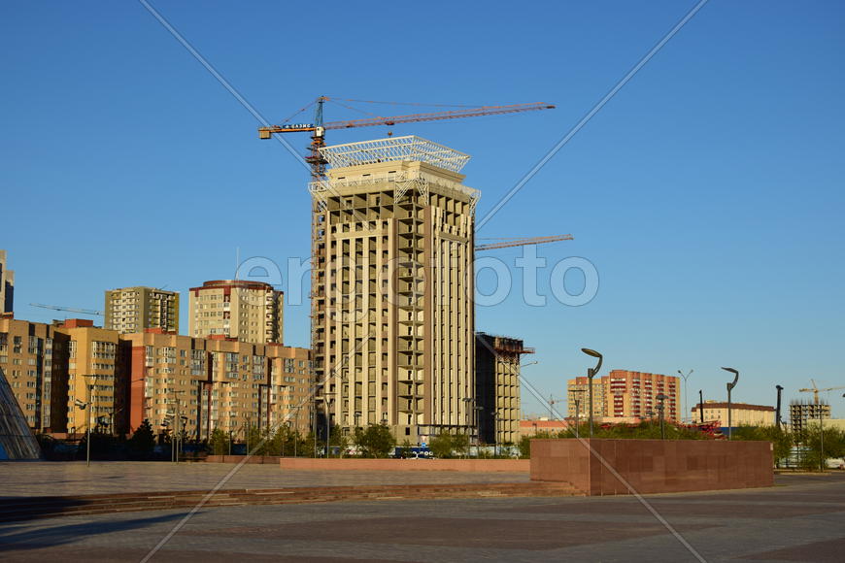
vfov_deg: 22.6
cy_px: 282
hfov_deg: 33.4
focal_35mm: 60
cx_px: 422
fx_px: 1408
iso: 100
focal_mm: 40
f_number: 9
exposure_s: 1/320
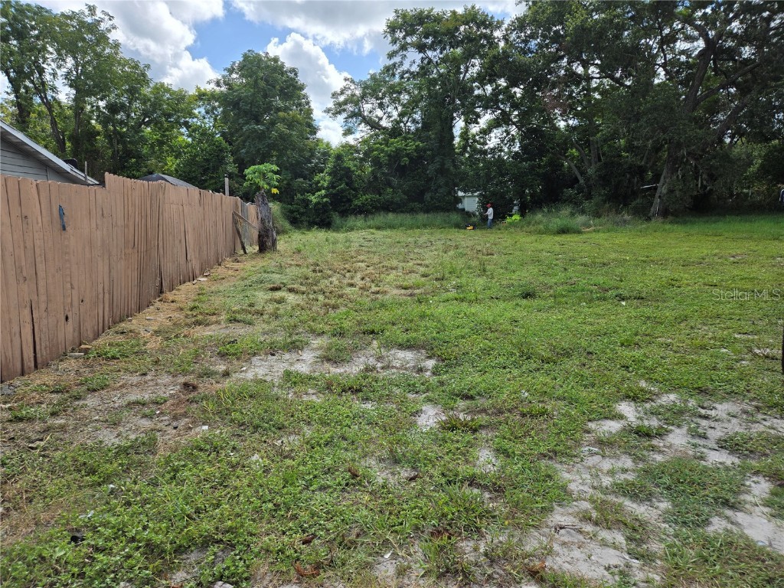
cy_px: 294
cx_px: 392
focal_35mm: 23
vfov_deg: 58.9
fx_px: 521
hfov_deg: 73.9
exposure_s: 1/1930
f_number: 1.8
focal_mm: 5.4
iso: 25
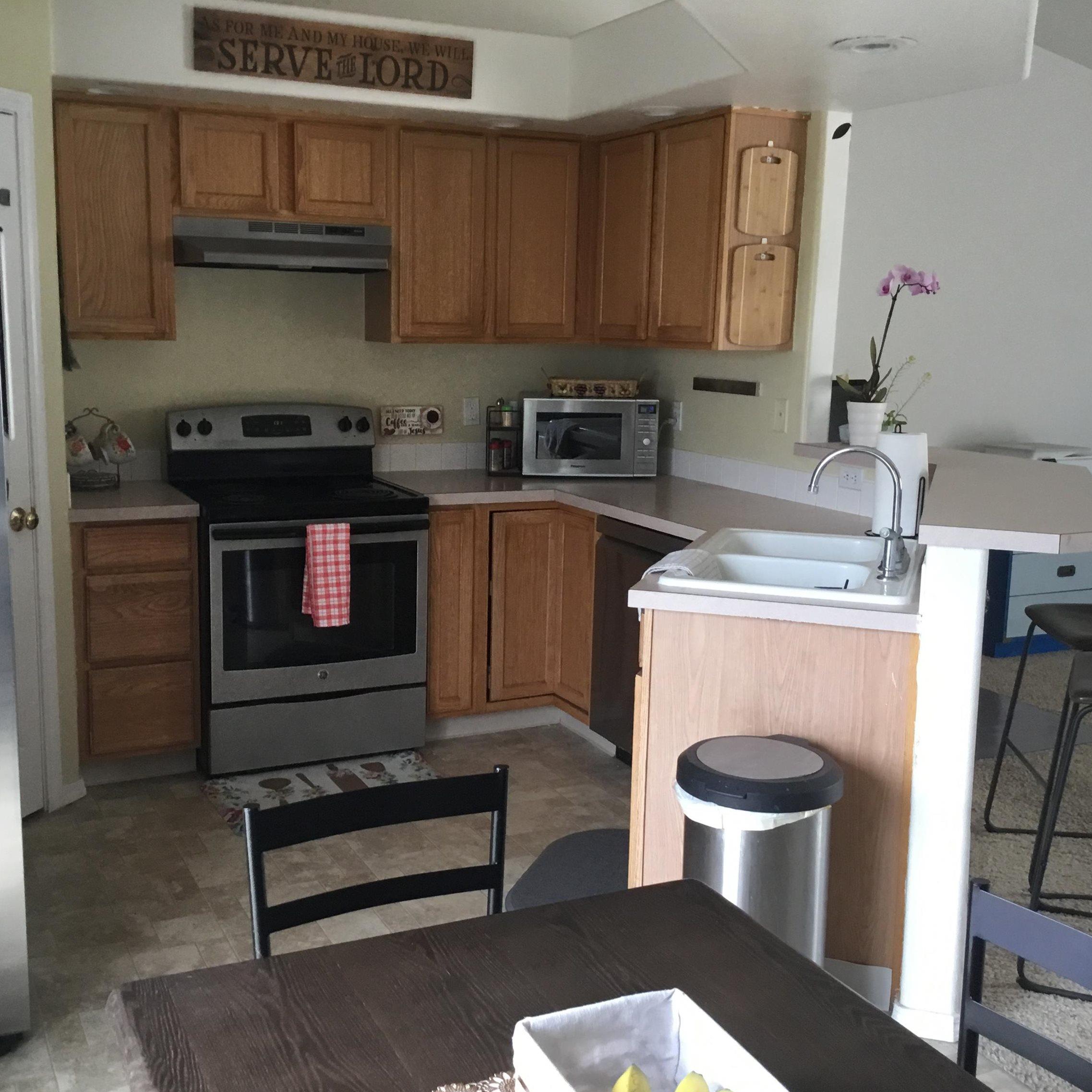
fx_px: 1321
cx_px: 507
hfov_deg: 44.9
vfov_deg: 44.9
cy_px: 551
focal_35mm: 37
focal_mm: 3.3
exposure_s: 1/30
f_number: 2.4
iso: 50
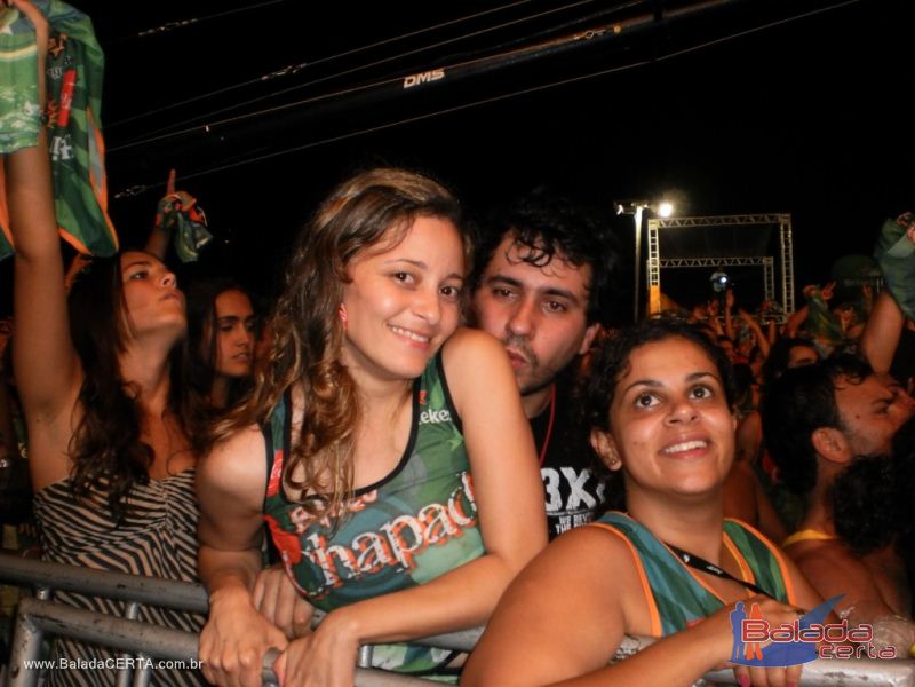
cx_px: 458
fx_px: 952
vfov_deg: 39.7
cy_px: 344
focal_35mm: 36
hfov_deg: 51.4
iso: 125
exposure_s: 1/30
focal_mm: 6.3
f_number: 3.1
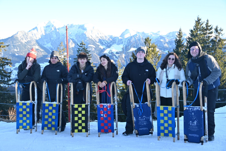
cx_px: 113
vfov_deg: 34.2
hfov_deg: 49.6
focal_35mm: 39
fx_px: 245
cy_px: 76
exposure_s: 1/250
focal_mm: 26
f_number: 4
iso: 220
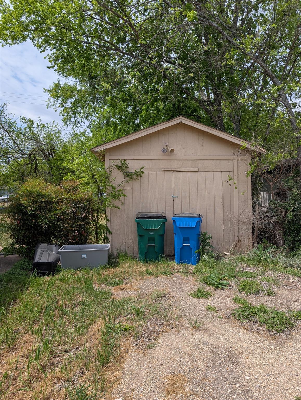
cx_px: 150
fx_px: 277
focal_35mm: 24
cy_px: 200
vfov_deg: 71.5
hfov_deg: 56.9
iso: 22
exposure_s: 1/1706
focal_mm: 6.9
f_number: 1.68
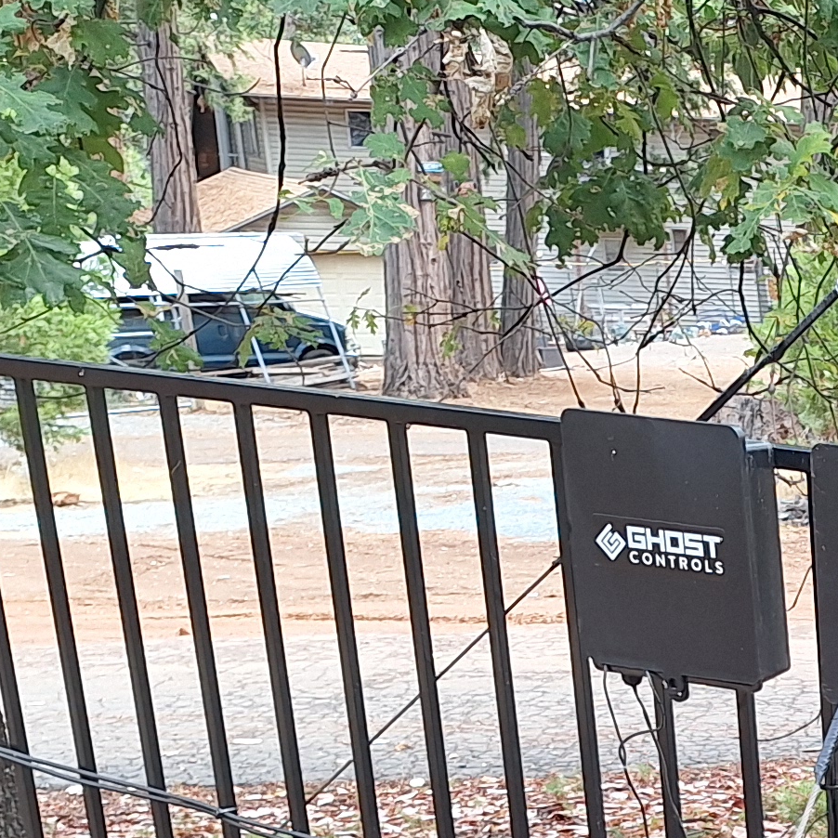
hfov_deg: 16.1
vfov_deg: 17.3
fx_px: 2520
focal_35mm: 92
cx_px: 1490
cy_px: 1185
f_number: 1.8
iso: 40
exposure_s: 1/120
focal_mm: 5.54
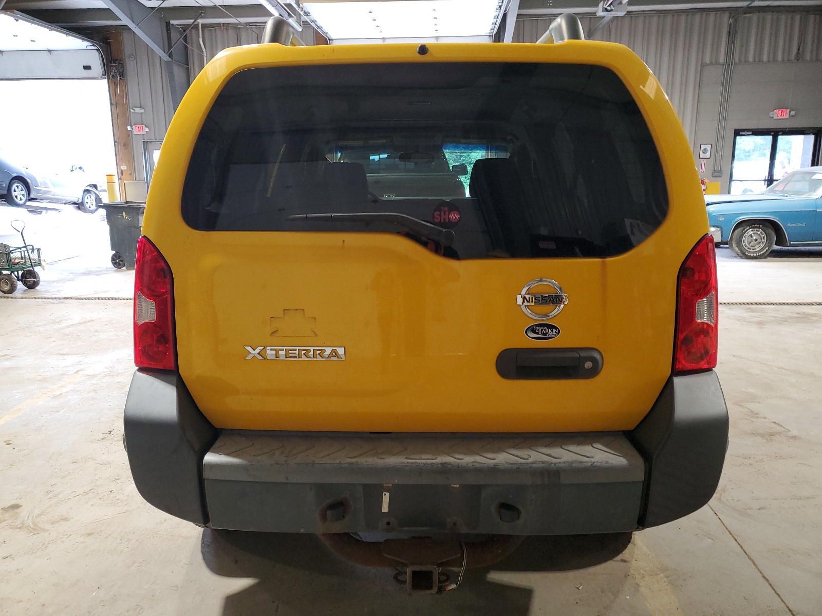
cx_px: 411
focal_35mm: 26
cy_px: 308
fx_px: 617
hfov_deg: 67.3
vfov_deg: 53.1
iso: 138
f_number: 1.5
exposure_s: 1/50
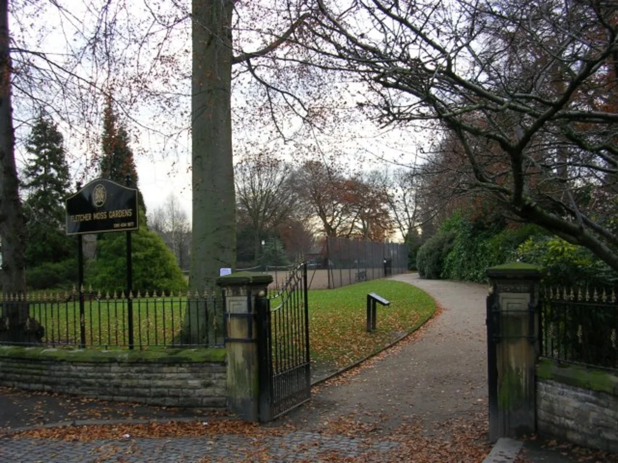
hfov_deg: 49.0
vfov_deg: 37.7
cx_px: 309
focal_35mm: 38
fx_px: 678
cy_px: 232
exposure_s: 1/77.7
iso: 50
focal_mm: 5.8
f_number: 2.8
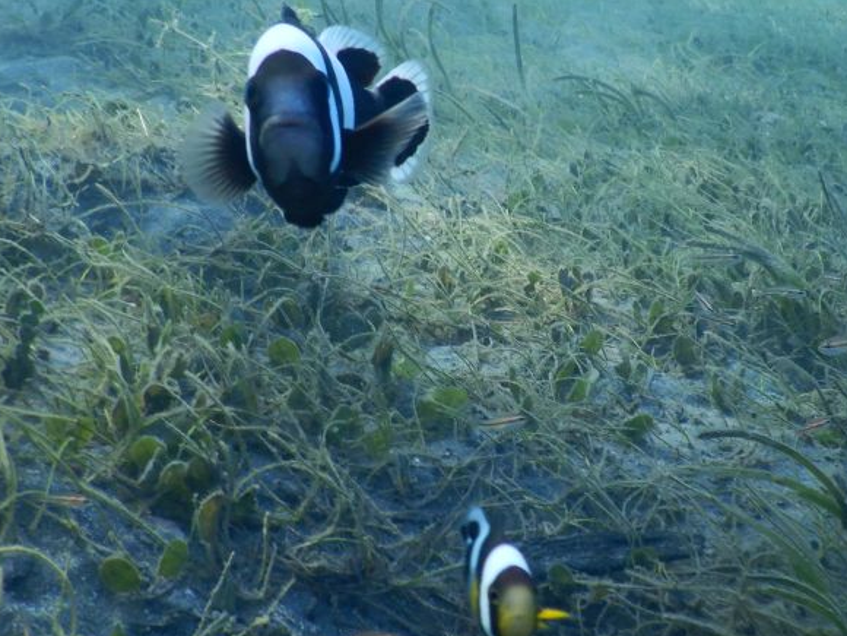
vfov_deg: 27.5
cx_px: 514
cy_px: 301
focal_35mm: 53
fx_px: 1297
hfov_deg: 36.0
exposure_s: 1/160
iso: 125
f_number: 2.8
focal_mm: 4.3
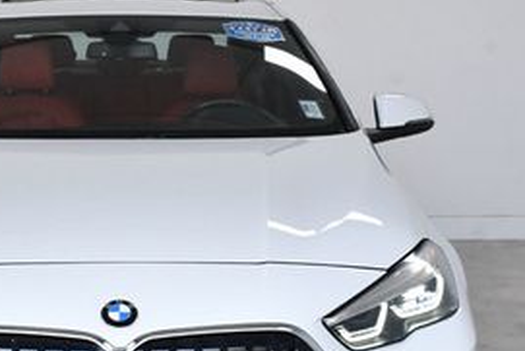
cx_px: 126
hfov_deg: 21.9
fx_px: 1342
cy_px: 225
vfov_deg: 14.9
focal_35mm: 92
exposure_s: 1/500
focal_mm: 26
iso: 2500
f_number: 11
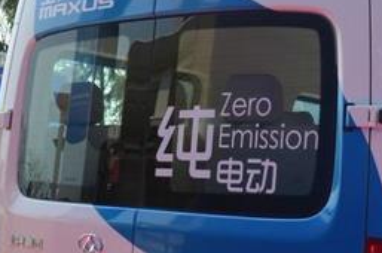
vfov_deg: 15.9
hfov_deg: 24.1
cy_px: 244
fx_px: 889
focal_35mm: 84
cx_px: 250
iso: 125
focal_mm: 18
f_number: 8
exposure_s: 1/250
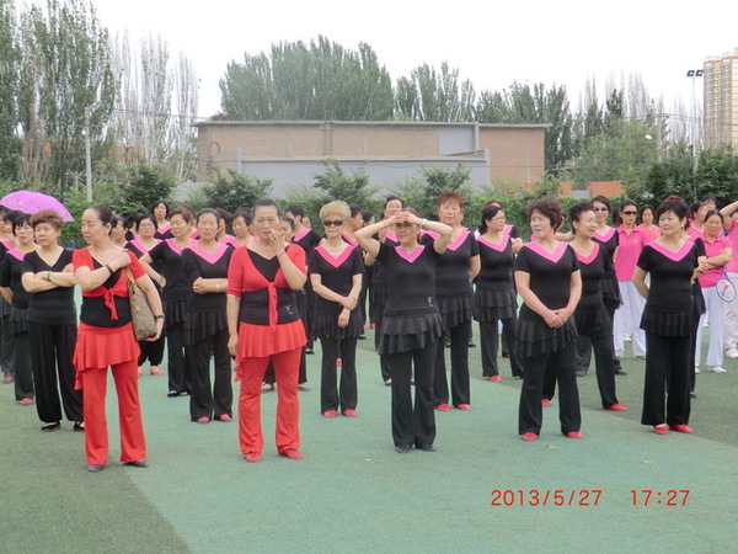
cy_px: 277
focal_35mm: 65
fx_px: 1386
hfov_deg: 29.8
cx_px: 369
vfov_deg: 22.6
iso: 80
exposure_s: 1/200
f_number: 4.4
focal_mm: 11.6
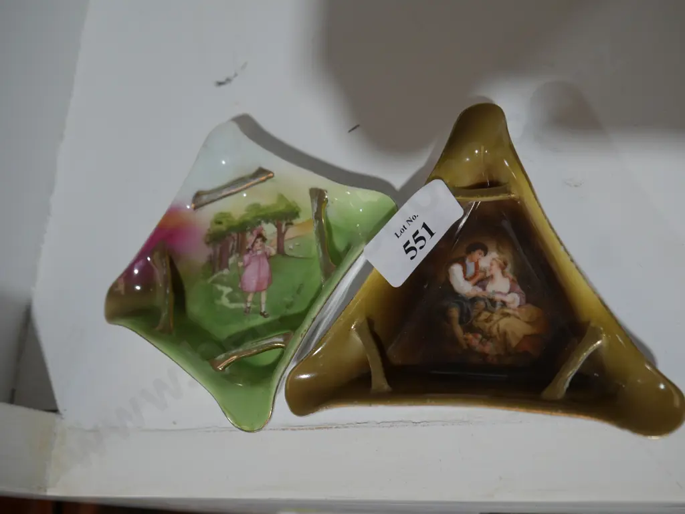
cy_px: 257
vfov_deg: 37.8
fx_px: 752
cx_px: 342
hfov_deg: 49.0
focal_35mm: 38
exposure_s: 1/80
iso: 200
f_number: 4.1
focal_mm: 19
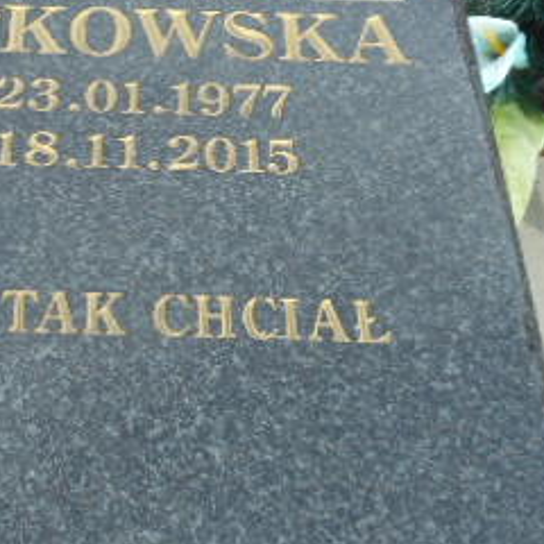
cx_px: 107
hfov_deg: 28.4
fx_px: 1049
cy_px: 184
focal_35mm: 59
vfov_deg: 28.9
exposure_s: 1/400
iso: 80
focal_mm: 4.5
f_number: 3.7
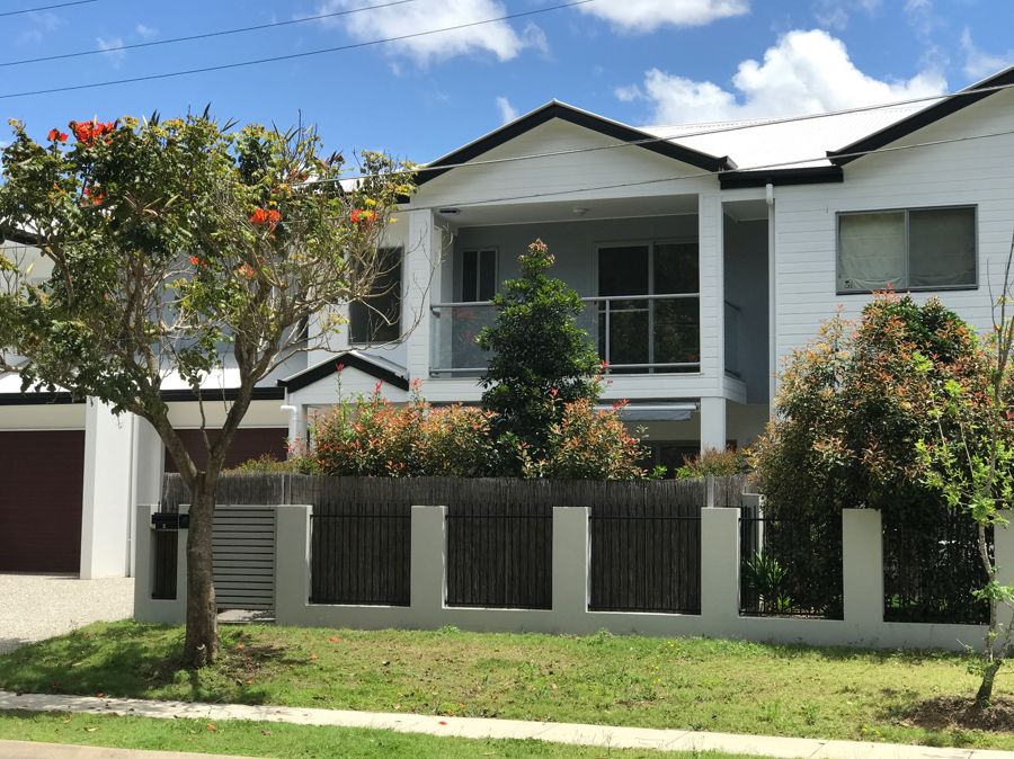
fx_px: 1669
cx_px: 507
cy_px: 380
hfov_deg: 33.8
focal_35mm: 57
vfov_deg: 25.6
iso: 20
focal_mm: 6.6
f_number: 2.8
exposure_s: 1/791
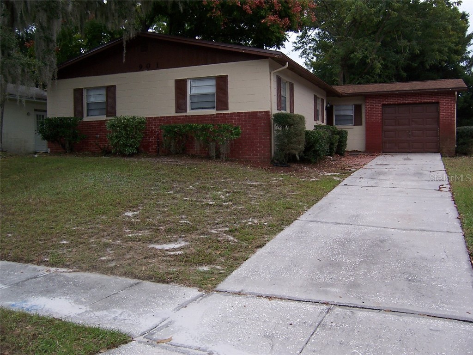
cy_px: 178
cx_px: 236
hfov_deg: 55.4
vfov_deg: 42.9
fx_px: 451
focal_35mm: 33
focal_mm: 5.5
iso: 80
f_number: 3.4
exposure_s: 1/180
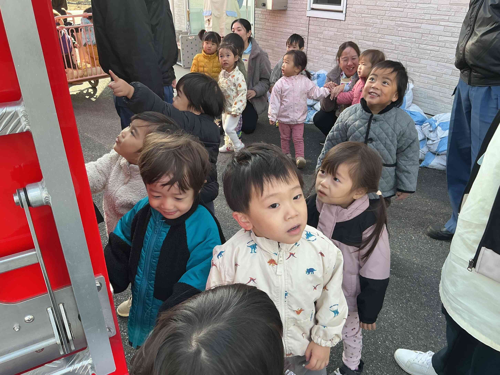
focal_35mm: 29
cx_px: 250
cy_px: 188
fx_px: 419
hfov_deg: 61.7
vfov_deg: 48.2
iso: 16
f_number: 1.8
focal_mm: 3
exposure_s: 1/134
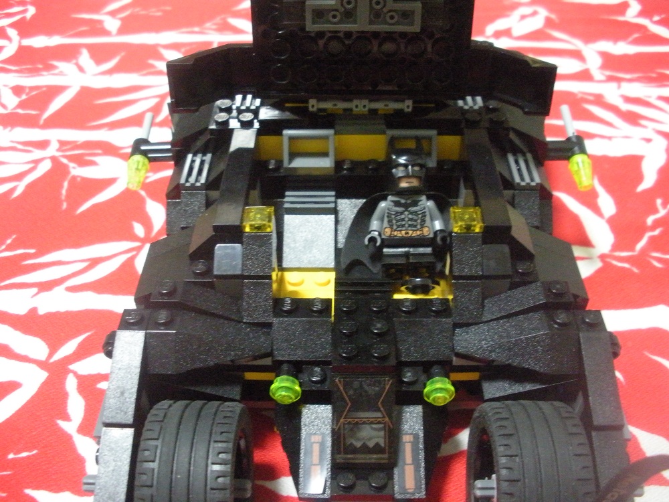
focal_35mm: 36
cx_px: 334
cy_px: 251
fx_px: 696
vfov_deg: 39.7
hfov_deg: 51.4
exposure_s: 1/6.3
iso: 800
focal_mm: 6.3
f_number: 3.5
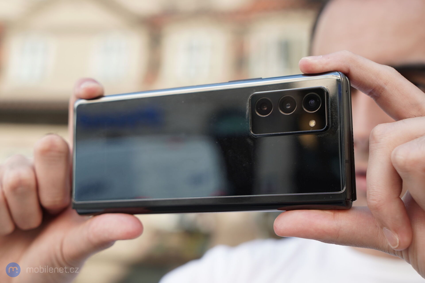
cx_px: 212
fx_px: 696
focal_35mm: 59
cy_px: 142
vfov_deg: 23.0
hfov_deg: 33.9
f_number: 6.3
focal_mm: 59
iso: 500
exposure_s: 1/250
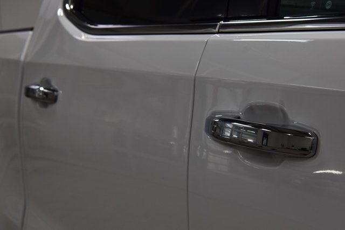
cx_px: 172
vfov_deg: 18.9
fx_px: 690
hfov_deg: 28.1
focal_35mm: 72
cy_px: 115
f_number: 8
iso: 720
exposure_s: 1/60
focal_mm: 48
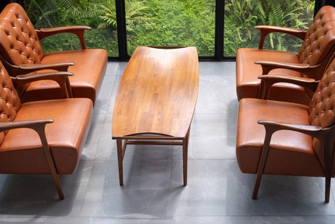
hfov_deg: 31.4
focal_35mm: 64
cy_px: 81
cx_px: 150
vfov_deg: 21.2
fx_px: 596
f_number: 4
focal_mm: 49
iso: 400
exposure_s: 1/200
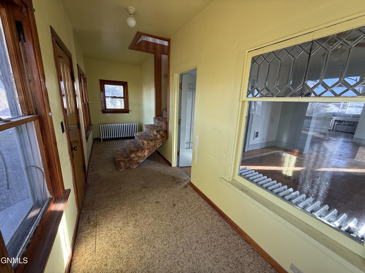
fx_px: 148
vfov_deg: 85.7
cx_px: 182
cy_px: 136
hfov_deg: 102.1
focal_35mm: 14
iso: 100
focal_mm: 2.22
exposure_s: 1/99
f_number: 2.2
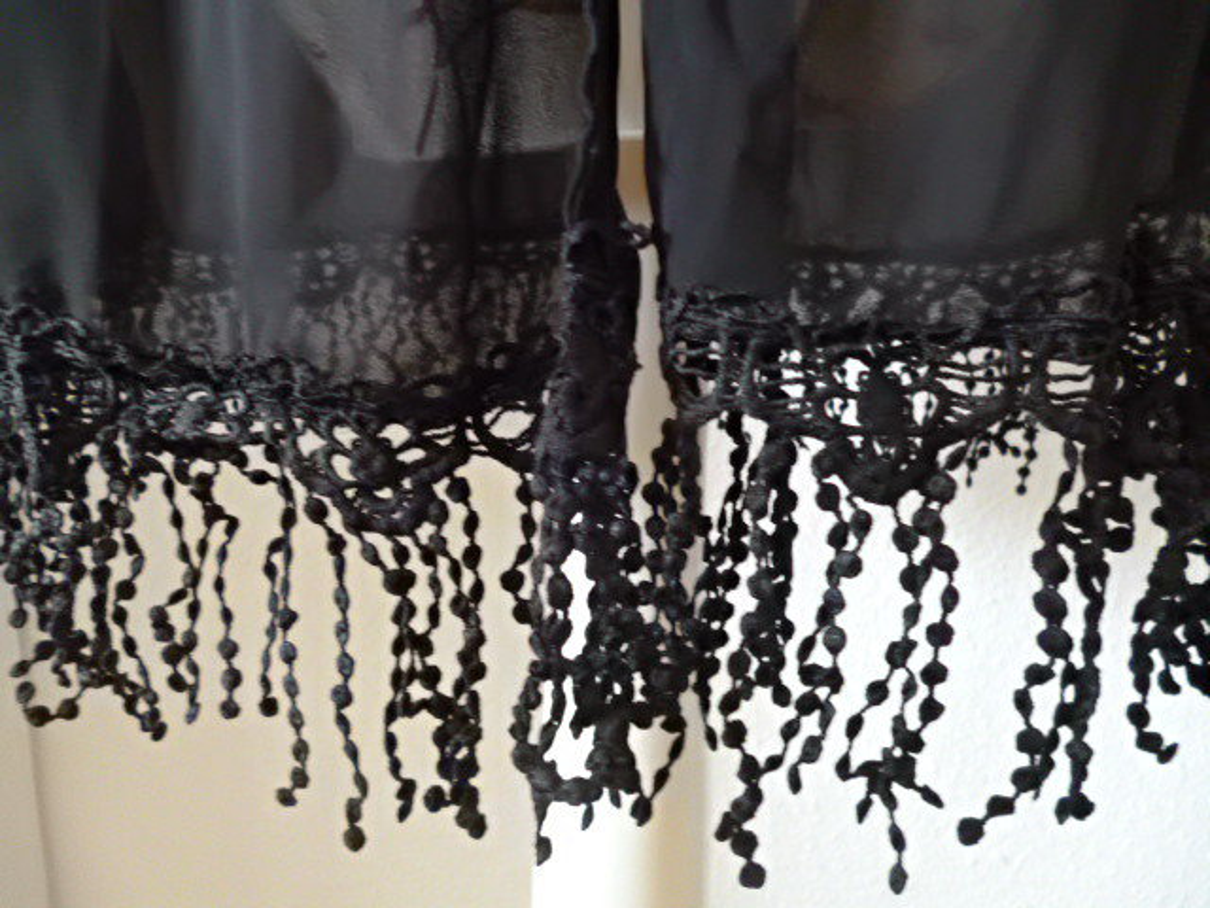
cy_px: 454
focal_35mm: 28
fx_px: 979
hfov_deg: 63.4
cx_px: 605
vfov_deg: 49.7
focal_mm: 5
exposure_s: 1/13
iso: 800
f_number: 3.1
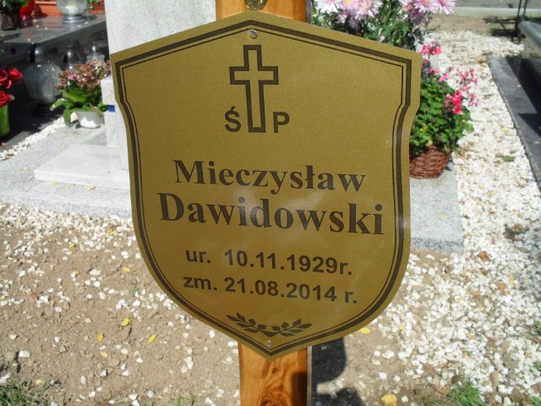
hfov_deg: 52.6
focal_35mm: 35
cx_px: 270
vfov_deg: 40.7
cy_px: 203
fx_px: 547
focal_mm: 6.3
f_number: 8.4
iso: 100
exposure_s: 1/180
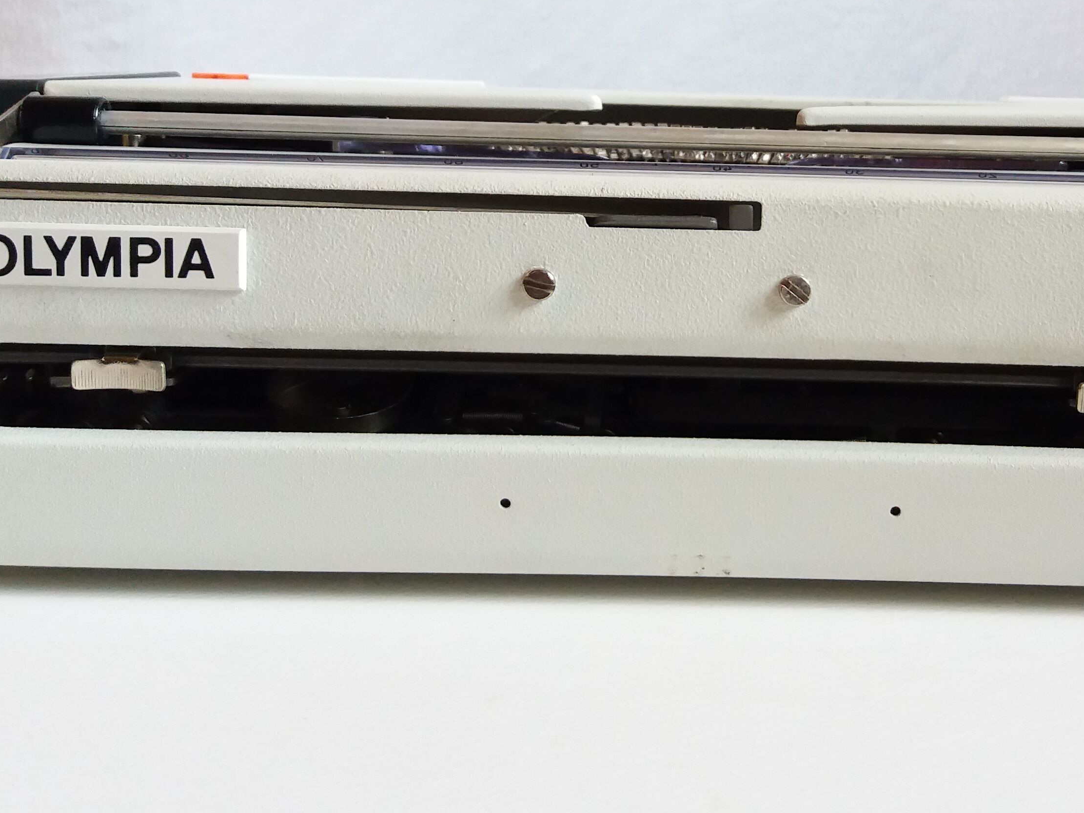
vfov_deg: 27.7
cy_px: 234
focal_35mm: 52
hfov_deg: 36.6
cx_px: 691
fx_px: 1628
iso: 200
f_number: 1.9
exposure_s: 1/155
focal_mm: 3.7
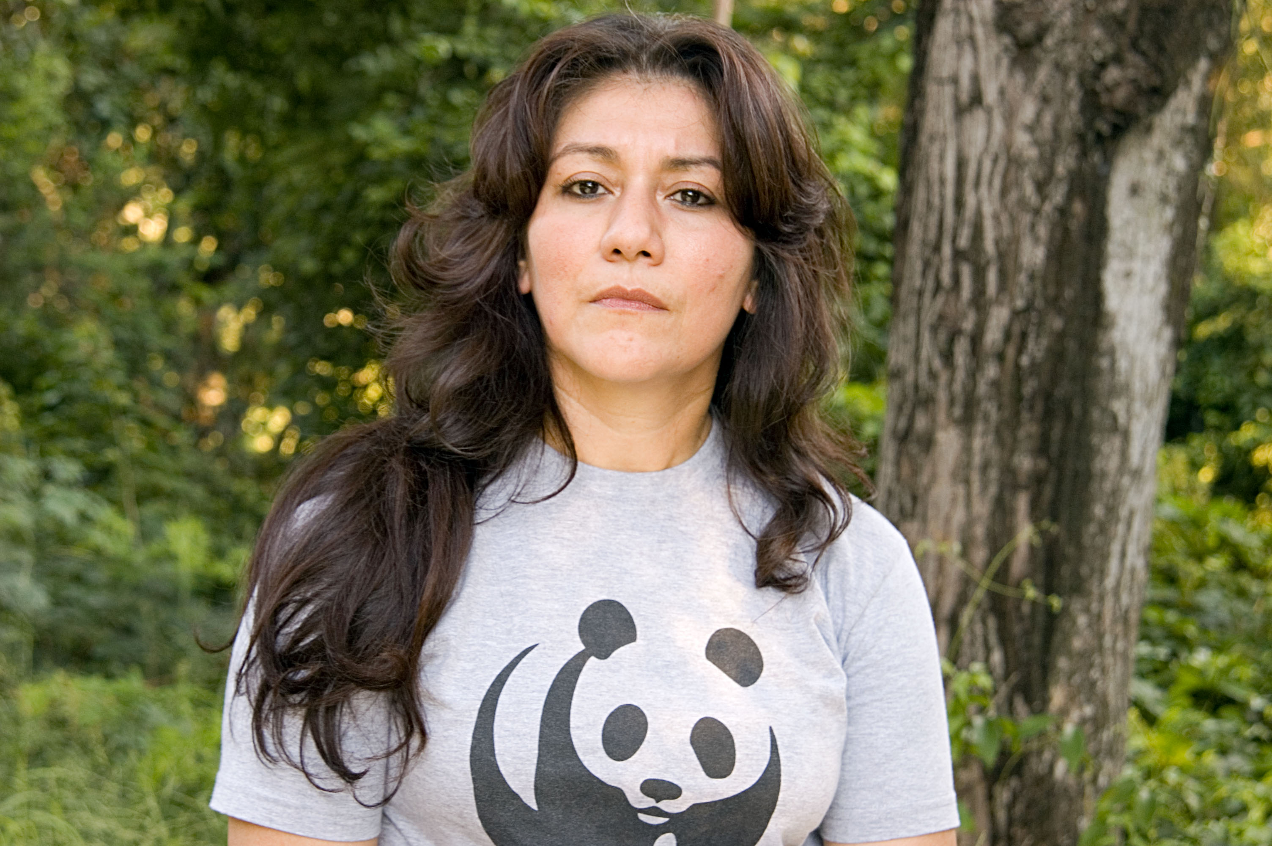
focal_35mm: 72
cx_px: 636
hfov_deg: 28.1
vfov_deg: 18.9
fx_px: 2542
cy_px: 423
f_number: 5
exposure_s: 1/40
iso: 200
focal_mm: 48
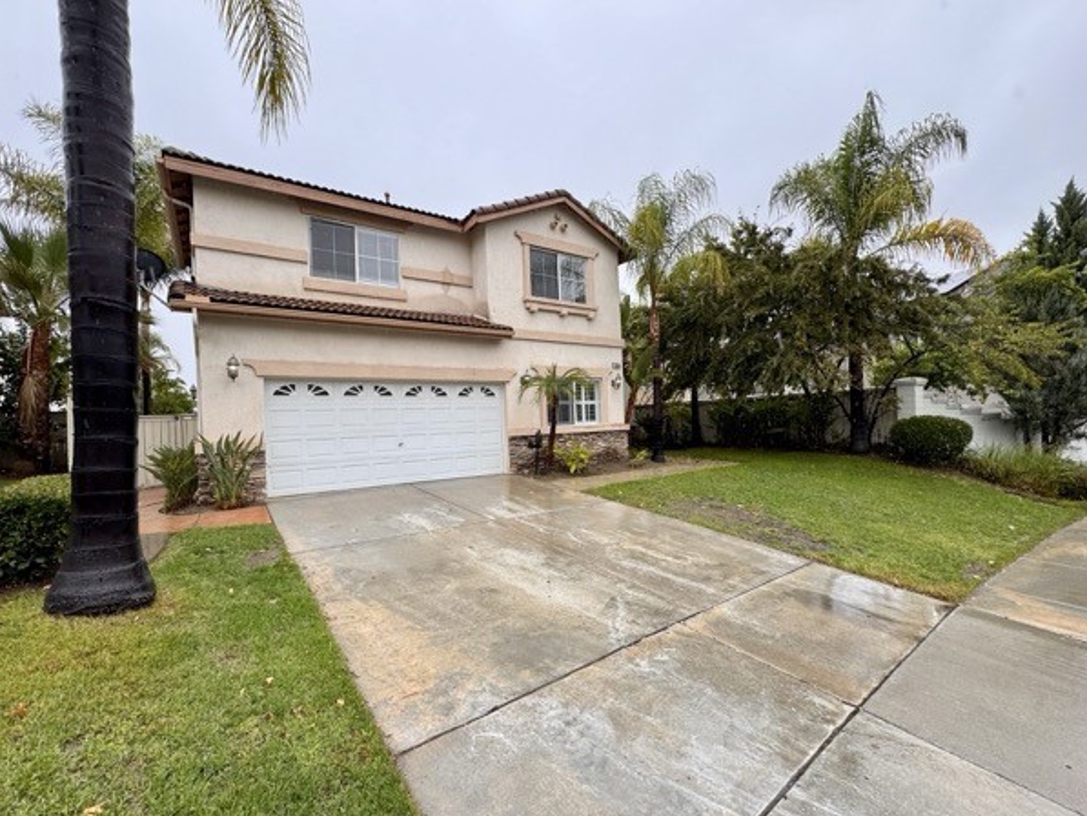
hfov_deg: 98.1
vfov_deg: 81.7
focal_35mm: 15
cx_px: 528
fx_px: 471
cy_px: 423
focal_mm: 2.22
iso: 40
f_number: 2.2
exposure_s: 1/779
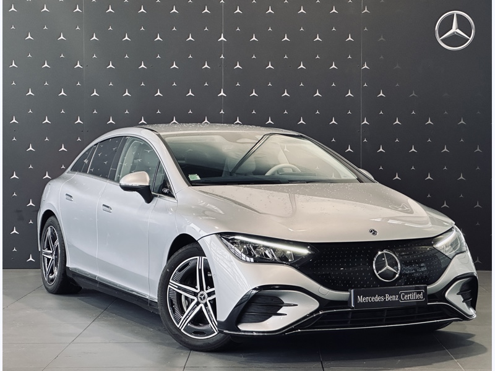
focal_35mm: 77
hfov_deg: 25.3
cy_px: 186
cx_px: 248
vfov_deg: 19.1
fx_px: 1101
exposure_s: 1/58
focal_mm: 9
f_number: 2.8
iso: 400
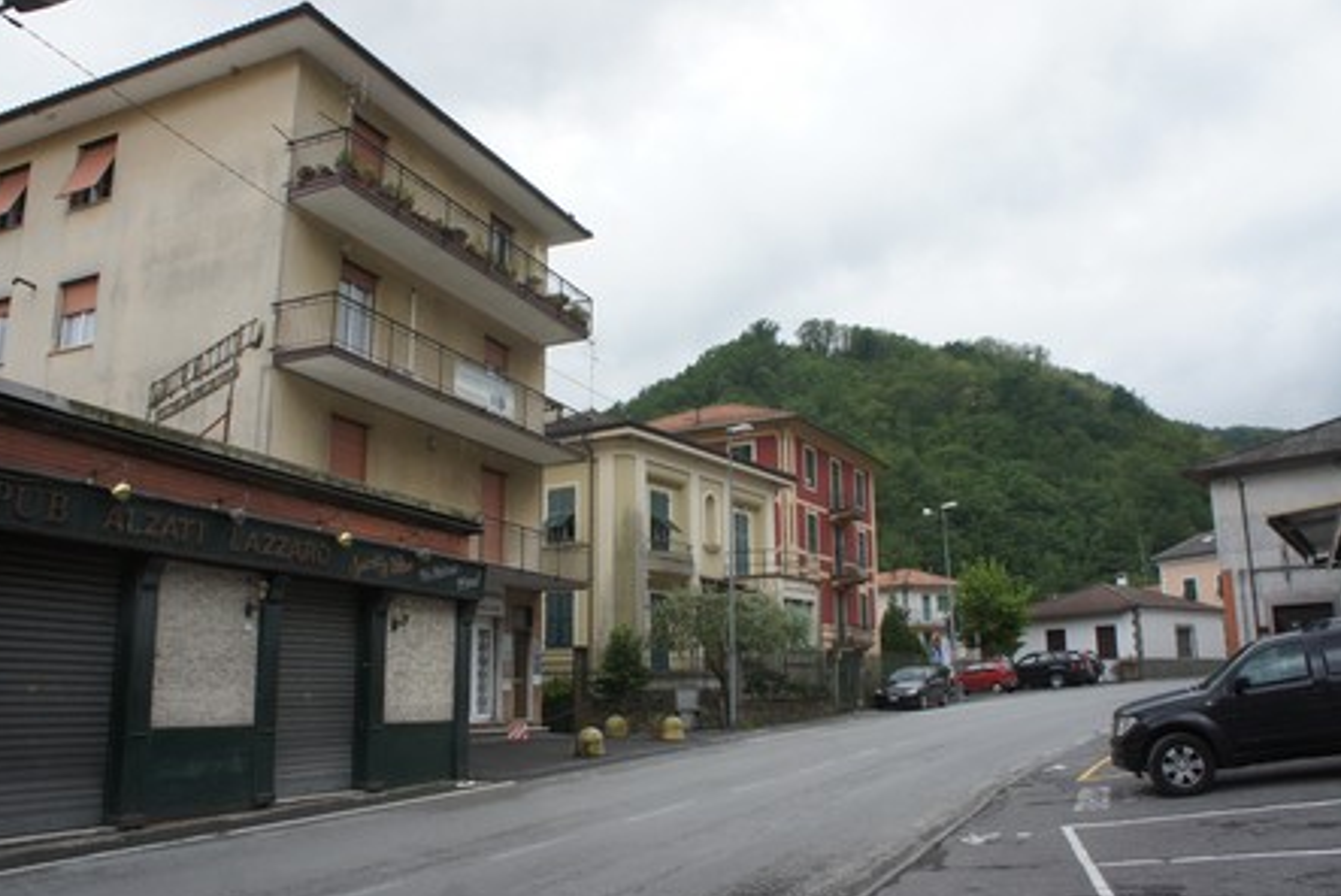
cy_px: 457
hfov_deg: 65.4
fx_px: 1044
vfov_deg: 46.5
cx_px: 648
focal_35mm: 28
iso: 400
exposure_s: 1/250
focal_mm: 18
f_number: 7.1
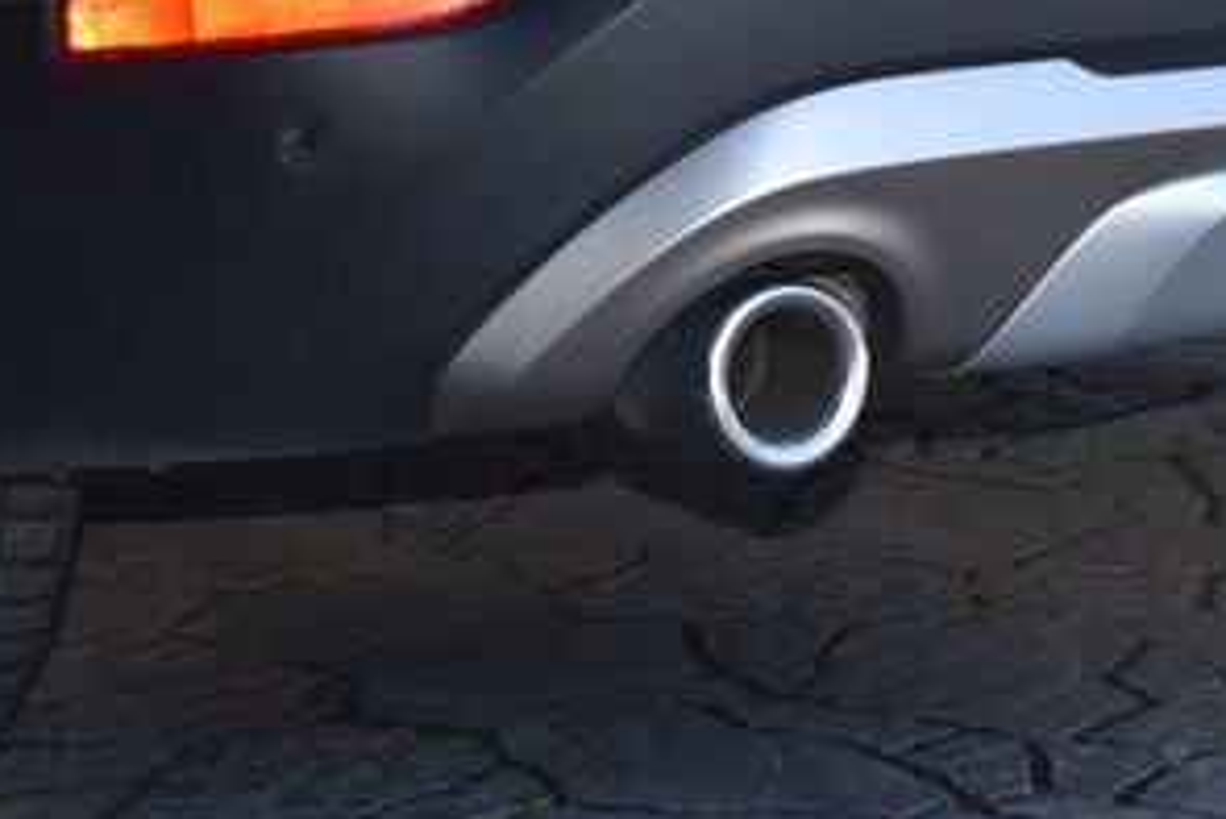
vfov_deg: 9.9
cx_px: 615
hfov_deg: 15.5
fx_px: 4497
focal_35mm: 132
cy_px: -578
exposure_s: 1/200
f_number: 9
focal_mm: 38
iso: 500
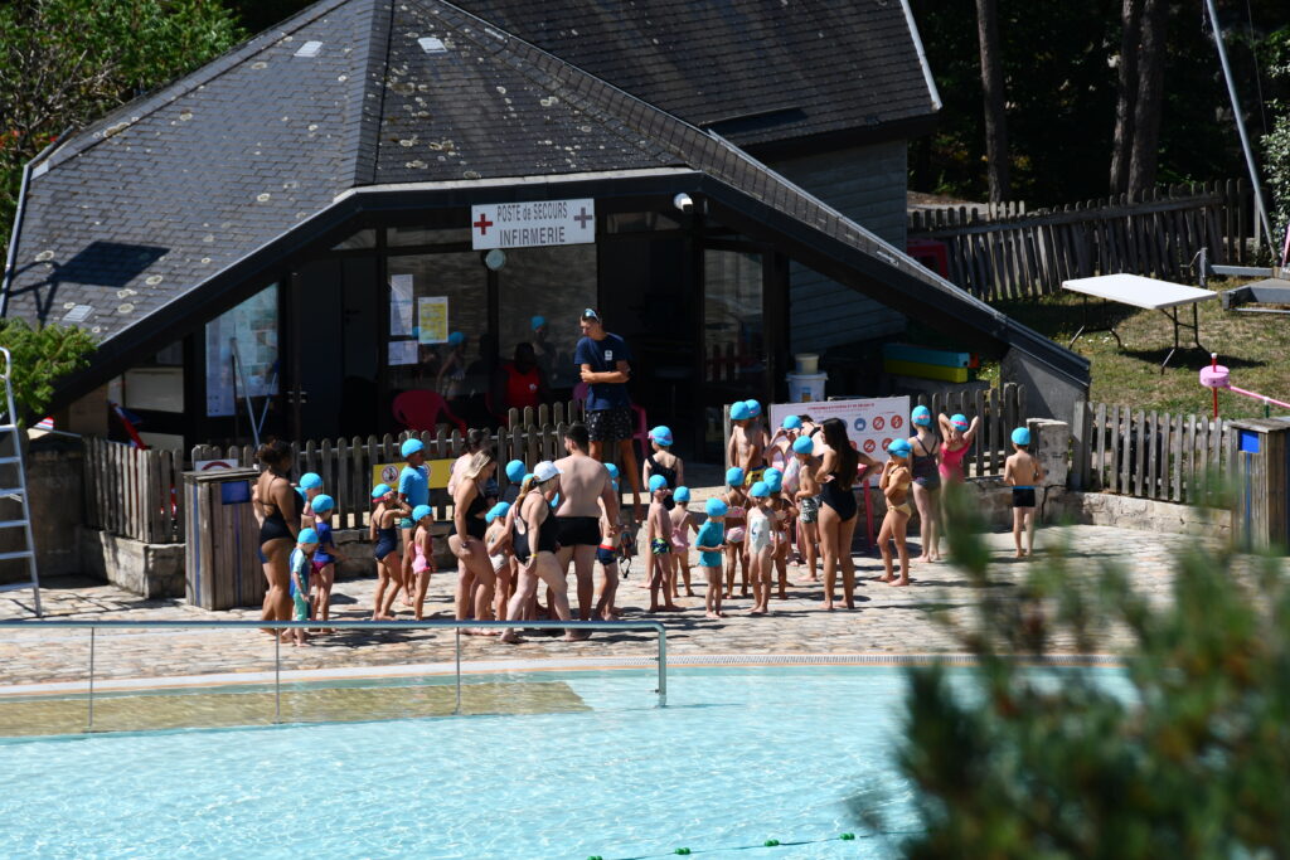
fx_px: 8063
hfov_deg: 9.1
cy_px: 430
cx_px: 645
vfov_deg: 6.1
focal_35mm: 225
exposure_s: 1/500
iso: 125
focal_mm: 150
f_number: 8
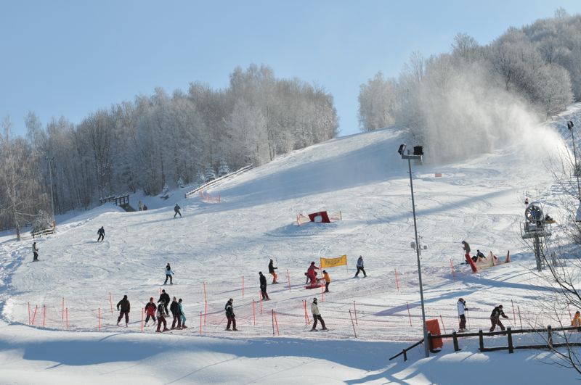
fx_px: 1692
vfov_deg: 13.0
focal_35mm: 105
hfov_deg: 19.5
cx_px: 290
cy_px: 192
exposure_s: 1/500
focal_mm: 70
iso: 200
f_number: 11
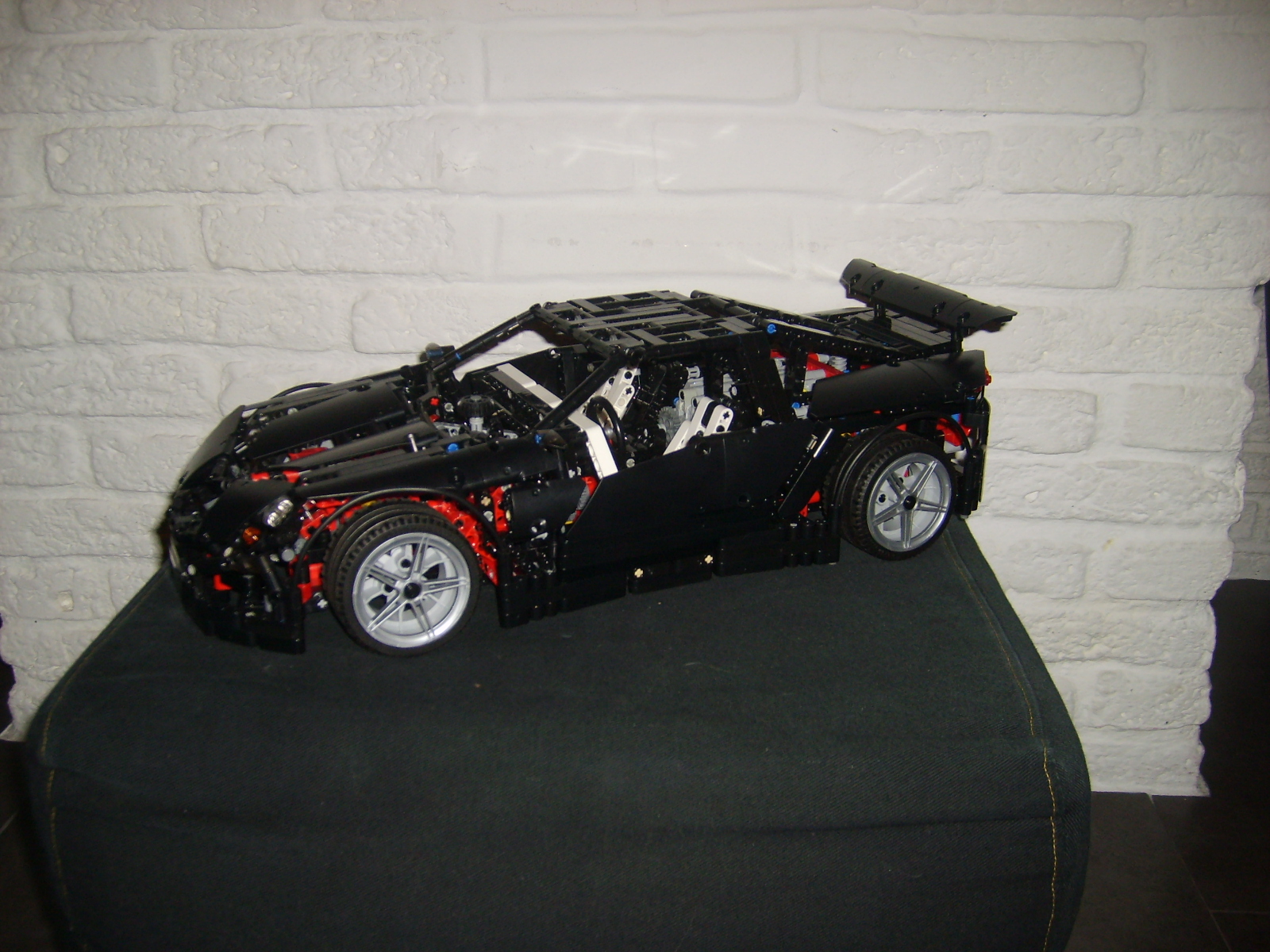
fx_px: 1284
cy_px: 476
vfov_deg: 40.7
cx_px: 635
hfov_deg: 52.6
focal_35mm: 35
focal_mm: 5.8
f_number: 2.8
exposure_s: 1/45
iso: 100
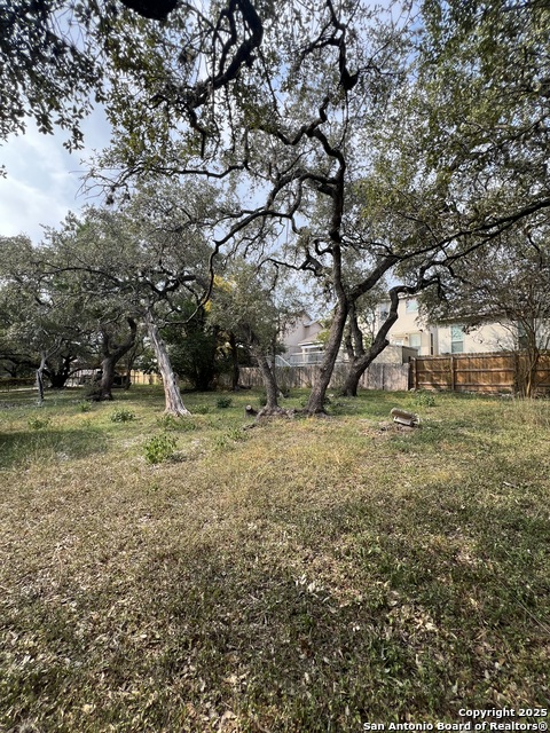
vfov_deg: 106.2
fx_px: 275
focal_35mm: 13
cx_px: 275
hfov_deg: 89.9
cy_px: 366
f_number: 1.8
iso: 32
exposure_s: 1/541
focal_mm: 1.57
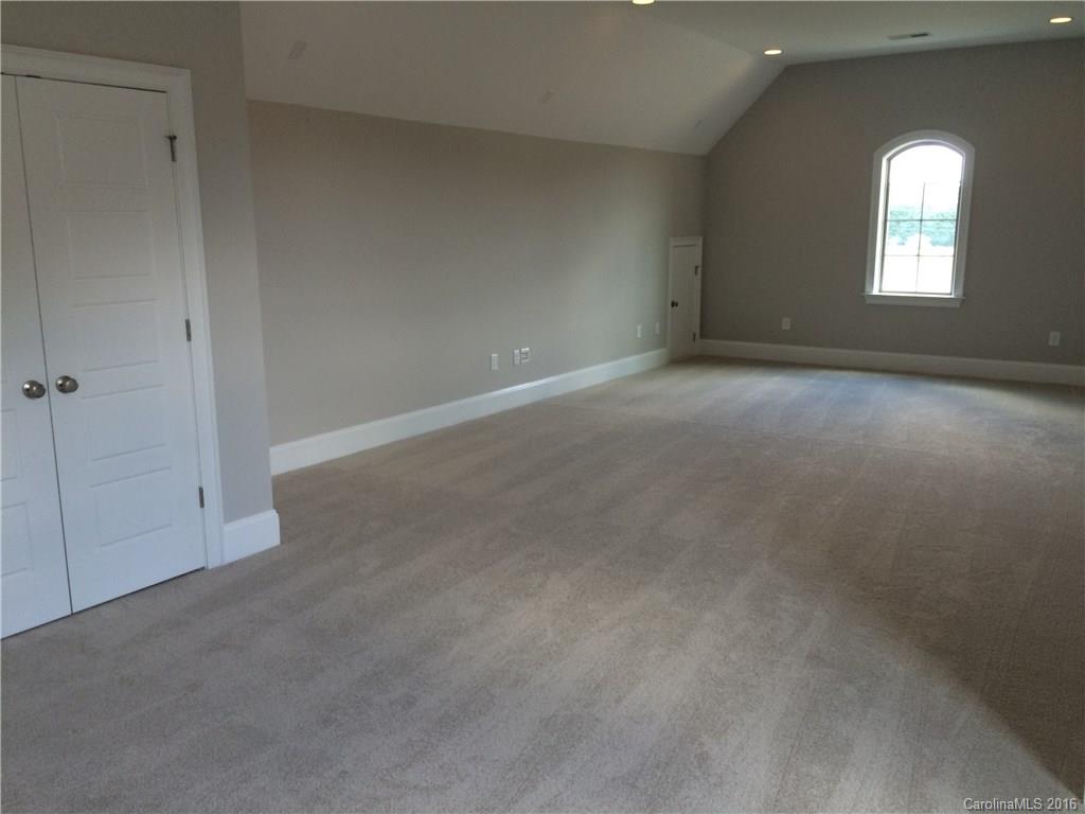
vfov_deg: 48.2
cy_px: 407
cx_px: 542
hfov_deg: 61.7
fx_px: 909
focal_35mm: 29
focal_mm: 4.15
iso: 50
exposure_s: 1/30
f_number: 2.2
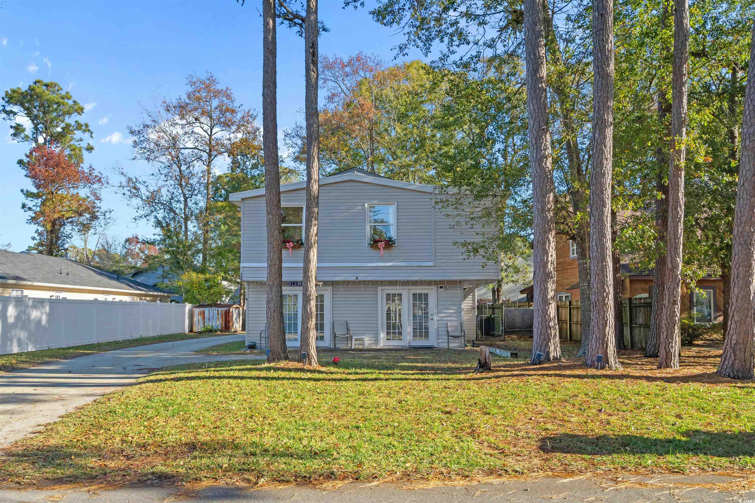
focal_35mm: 26
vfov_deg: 49.6
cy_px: 252
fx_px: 545
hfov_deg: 69.4
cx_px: 378
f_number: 8
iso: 500
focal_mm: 26
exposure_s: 1/250
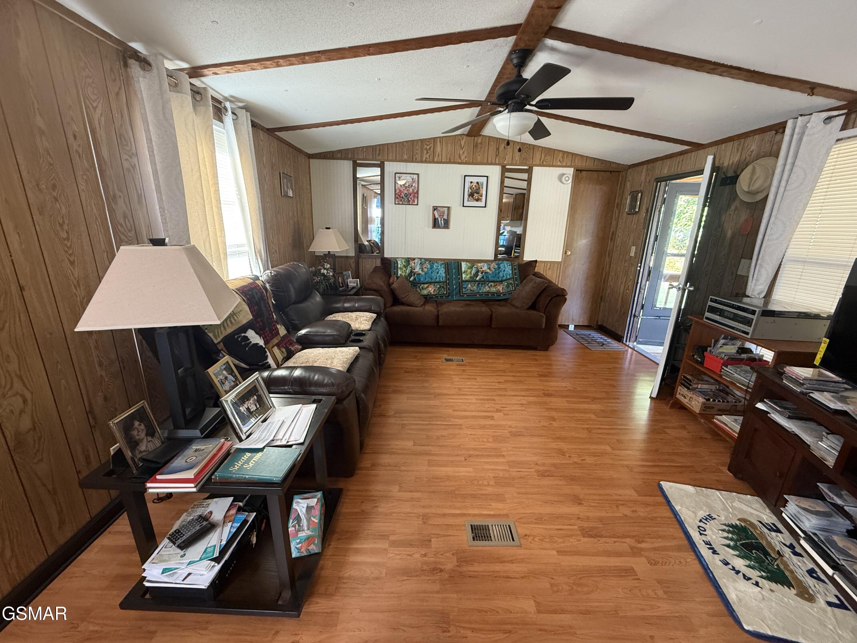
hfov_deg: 102.1
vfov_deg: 85.7
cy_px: 322
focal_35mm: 14
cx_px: 428
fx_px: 347
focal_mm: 2.22
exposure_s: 1/60
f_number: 2.2
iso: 400
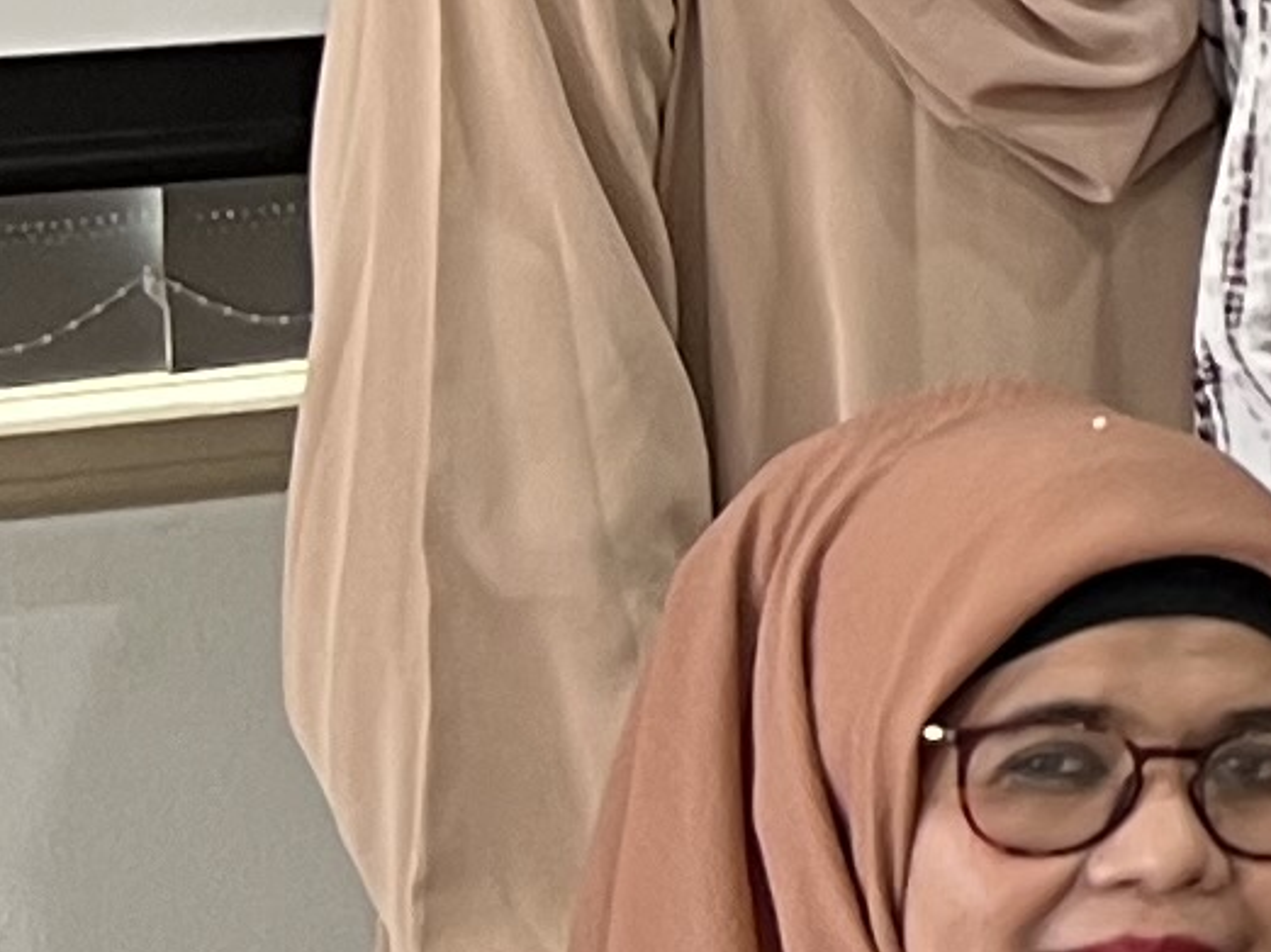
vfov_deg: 7.3
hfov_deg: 7.8
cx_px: 4453
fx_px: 7377
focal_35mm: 201
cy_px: -68
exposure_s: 1/50
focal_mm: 5.7
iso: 64
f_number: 1.5
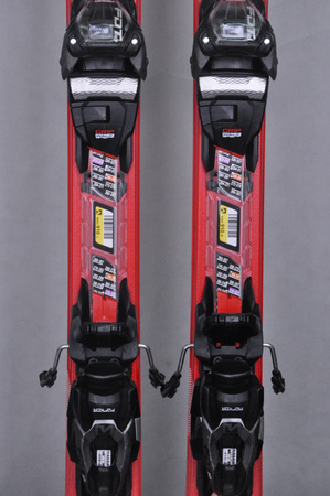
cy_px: 248
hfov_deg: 11.4
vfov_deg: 17.1
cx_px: 165
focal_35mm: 120
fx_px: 1654
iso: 3200
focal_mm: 80
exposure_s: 1/125
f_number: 9.5
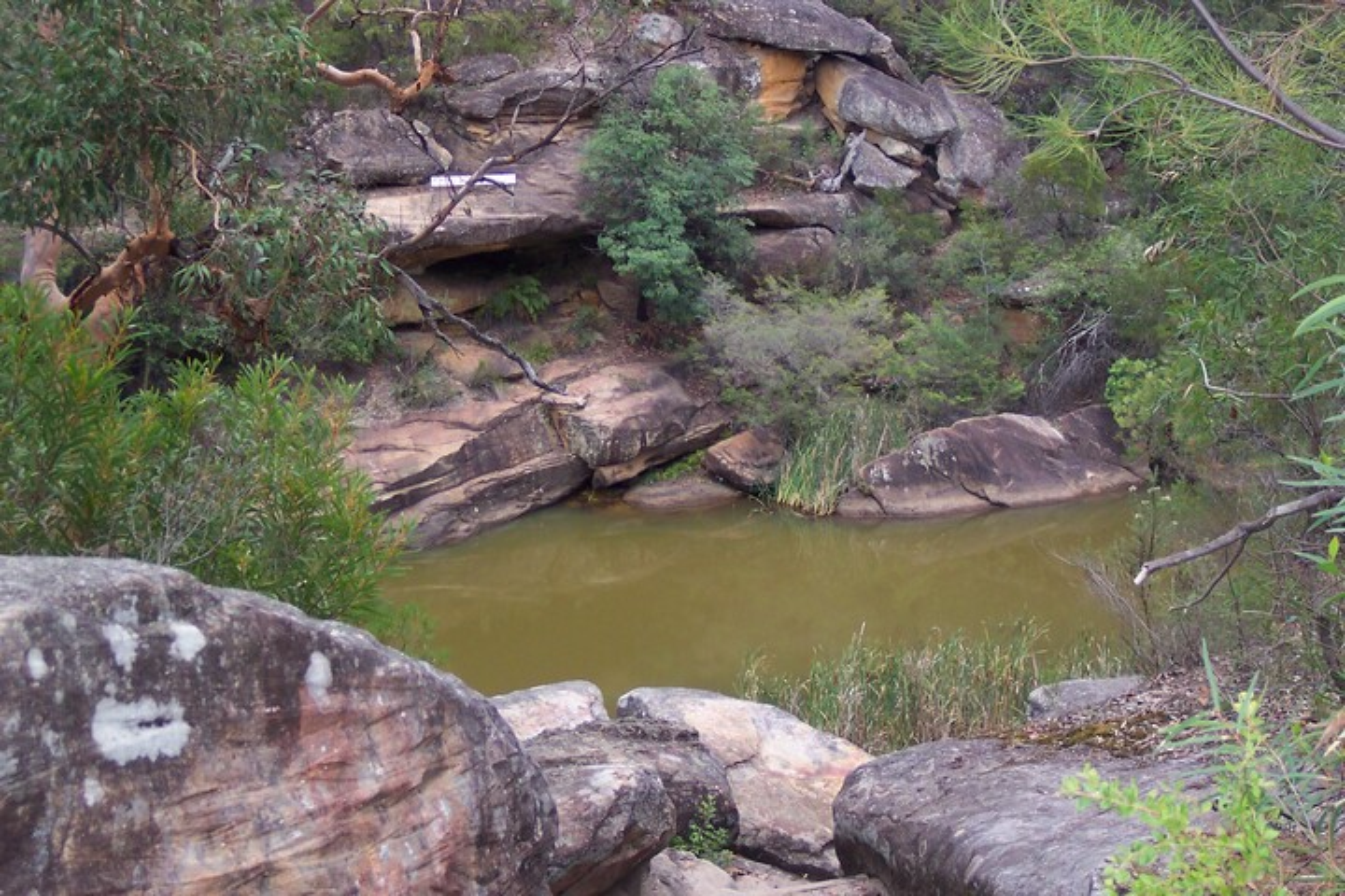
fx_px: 2354
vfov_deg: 21.6
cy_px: 448
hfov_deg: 31.9
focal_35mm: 63
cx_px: 672
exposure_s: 1/45
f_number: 3.4
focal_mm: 13.3
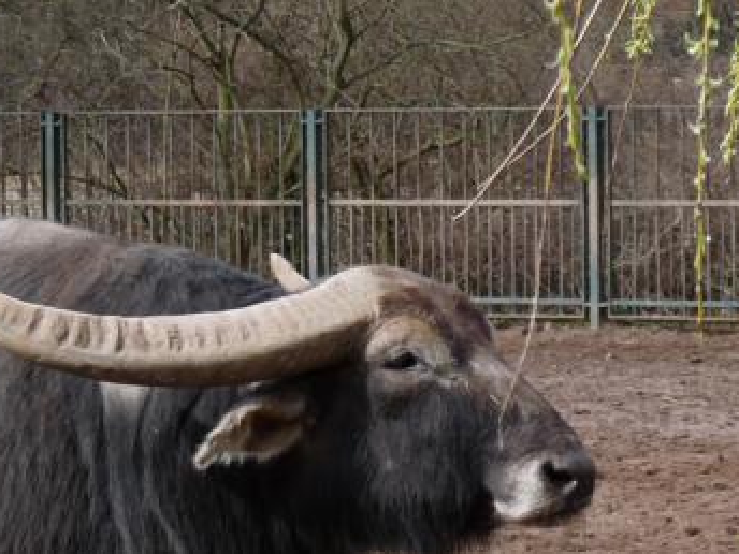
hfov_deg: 6.3
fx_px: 6661
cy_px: 558
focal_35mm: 312
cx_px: -62
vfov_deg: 4.8
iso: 100
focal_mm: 23.7
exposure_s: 1/250
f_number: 4.5
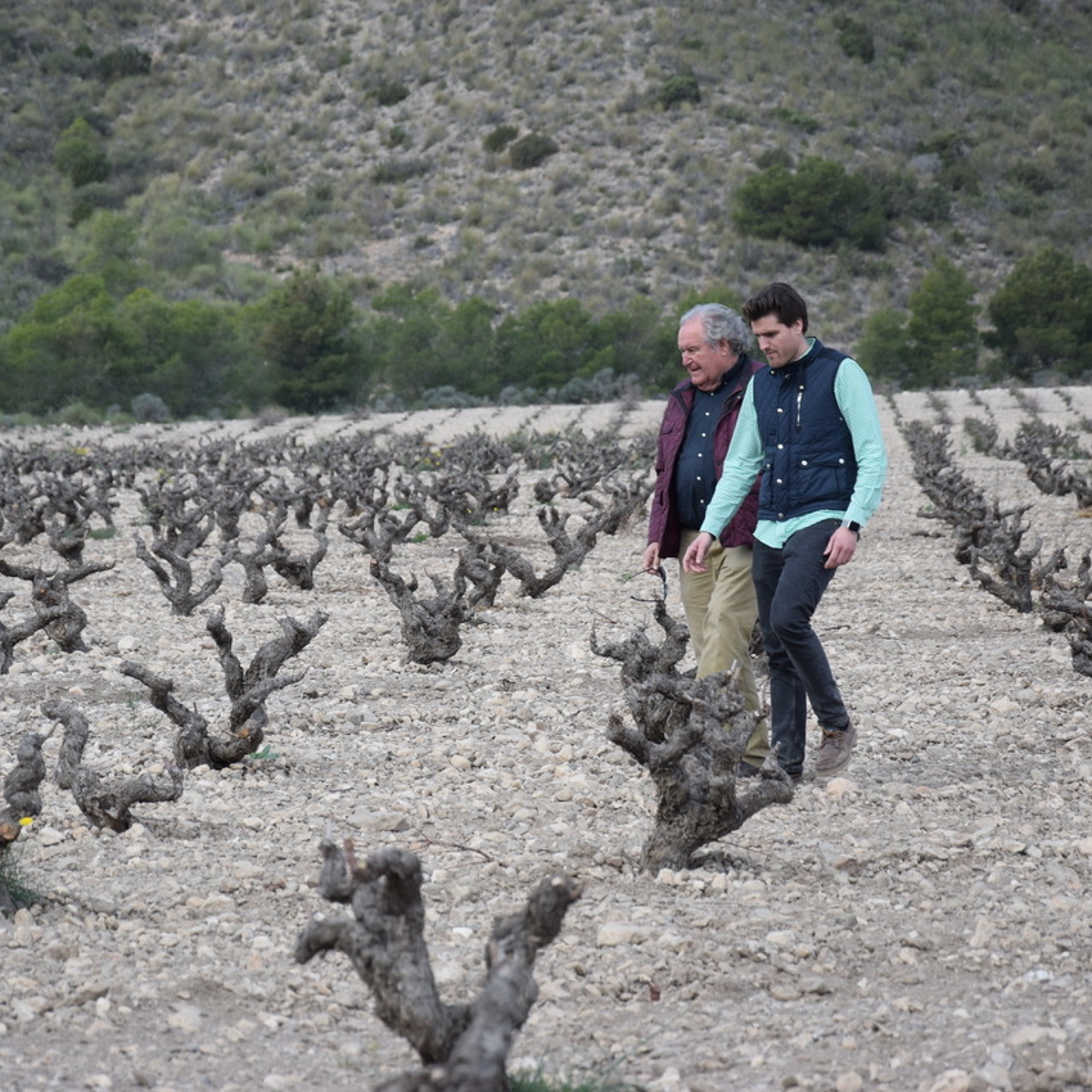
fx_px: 7197
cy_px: 545
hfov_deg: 8.7
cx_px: 487
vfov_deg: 8.7
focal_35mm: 202
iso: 320
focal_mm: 105
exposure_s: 1/500
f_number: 5.6
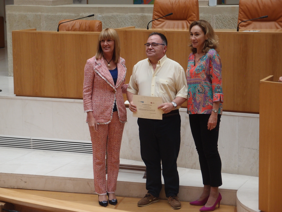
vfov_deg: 16.1
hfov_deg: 21.3
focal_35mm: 92
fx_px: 749
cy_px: 106
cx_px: 141
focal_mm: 19.84
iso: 160
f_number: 2.4
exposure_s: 1/200
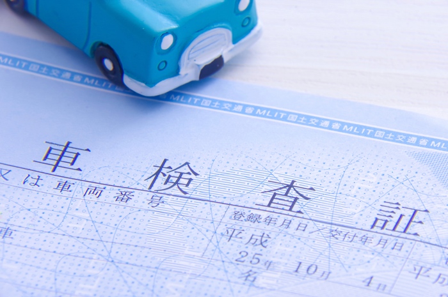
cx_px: 224
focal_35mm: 300
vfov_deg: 4.6
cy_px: 148
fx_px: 3729
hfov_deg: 6.9
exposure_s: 1/125
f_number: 18
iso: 200
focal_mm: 200
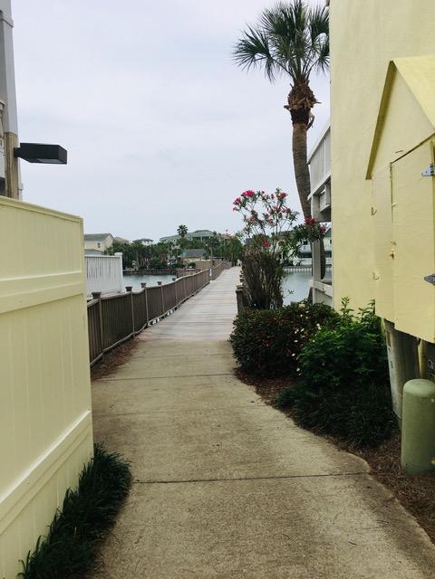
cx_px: 218
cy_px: 290
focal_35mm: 29
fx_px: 486
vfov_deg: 61.7
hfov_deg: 48.2
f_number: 2.2
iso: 25
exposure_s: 1/3077
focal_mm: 4.15
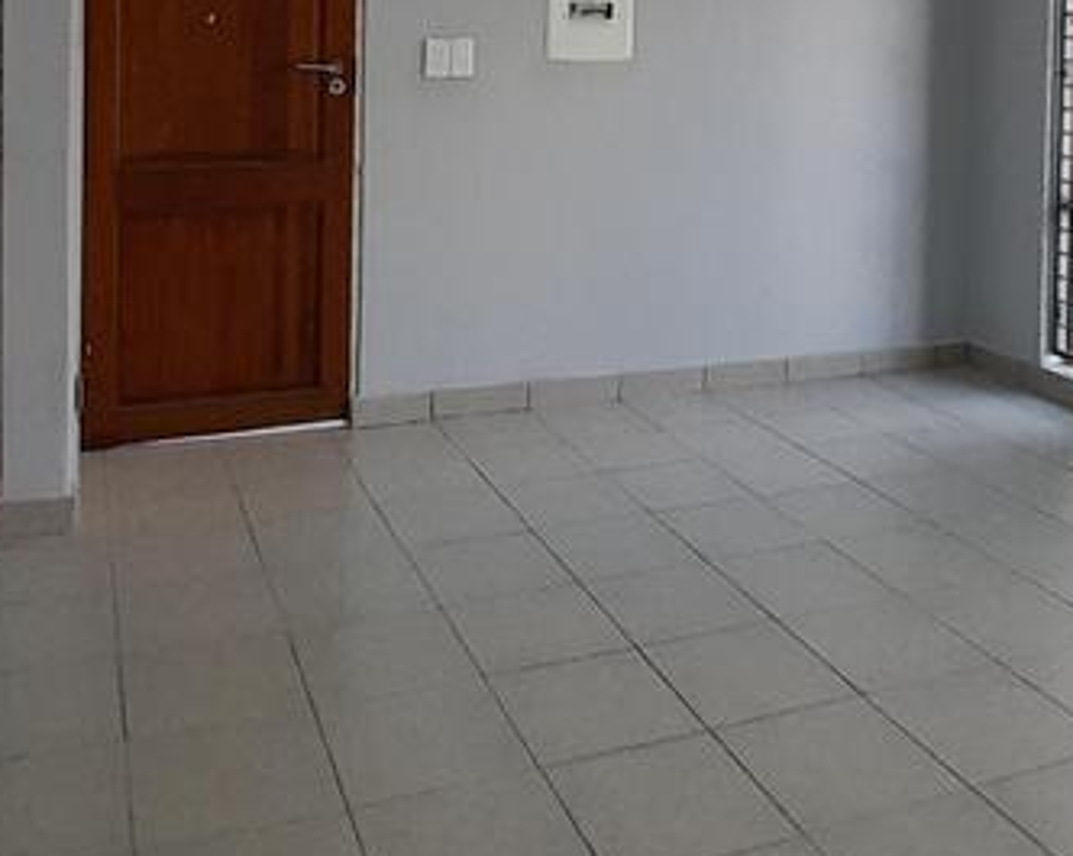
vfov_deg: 34.5
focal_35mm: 40
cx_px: 598
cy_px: 32
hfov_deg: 45.7
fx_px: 1269
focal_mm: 1.46
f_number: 2.2
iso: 80
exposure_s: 1/50
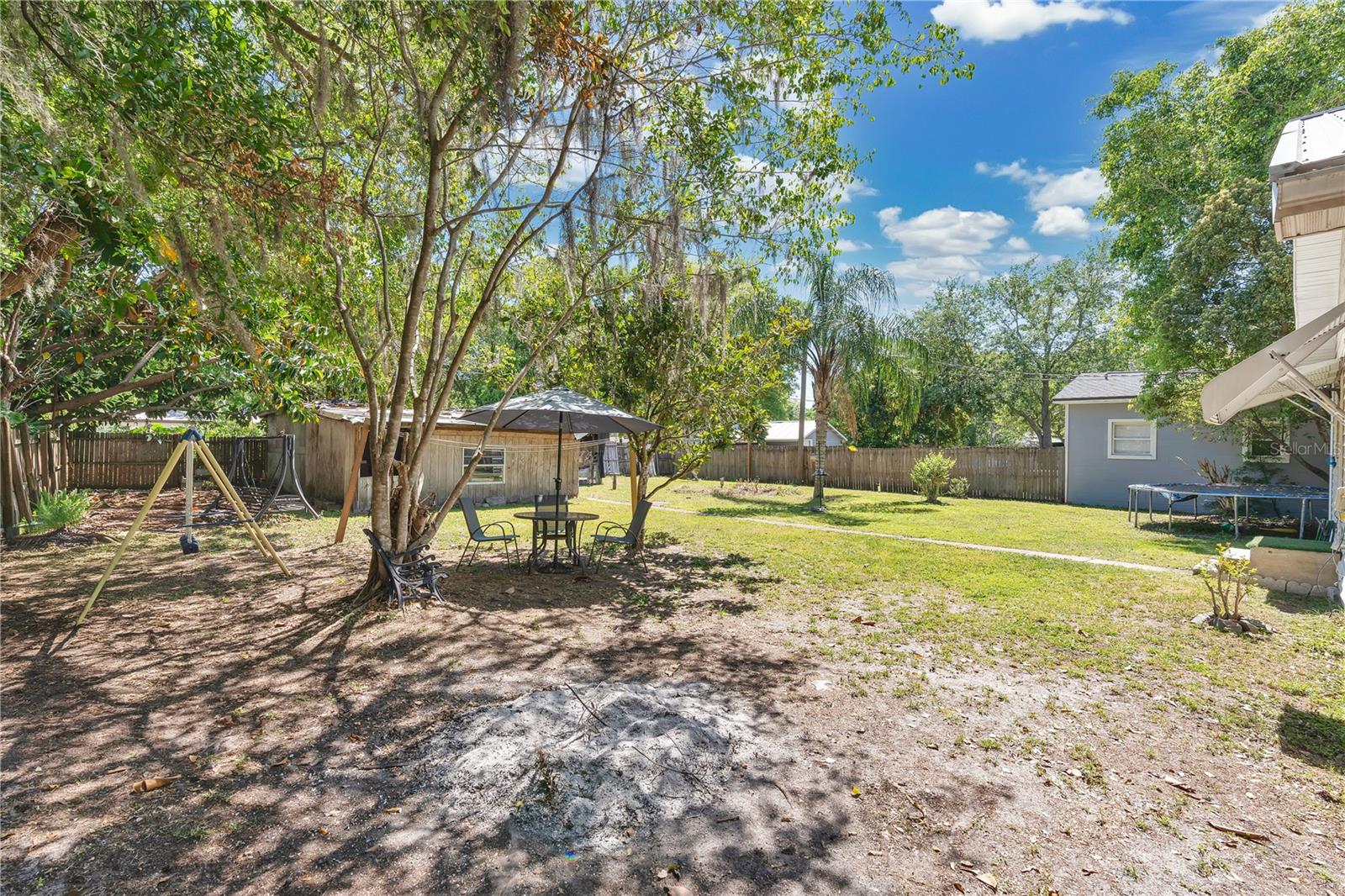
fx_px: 598
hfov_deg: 96.7
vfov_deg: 73.7
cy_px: 448
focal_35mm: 16
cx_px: 672
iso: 100
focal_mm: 16
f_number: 8
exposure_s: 1/100
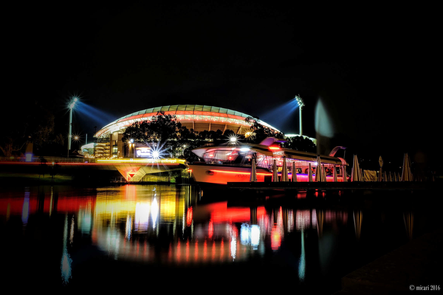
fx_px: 332
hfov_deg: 67.4
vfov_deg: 47.9
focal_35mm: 27
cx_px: 222
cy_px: 148
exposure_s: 30
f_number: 22
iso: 200
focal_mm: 18
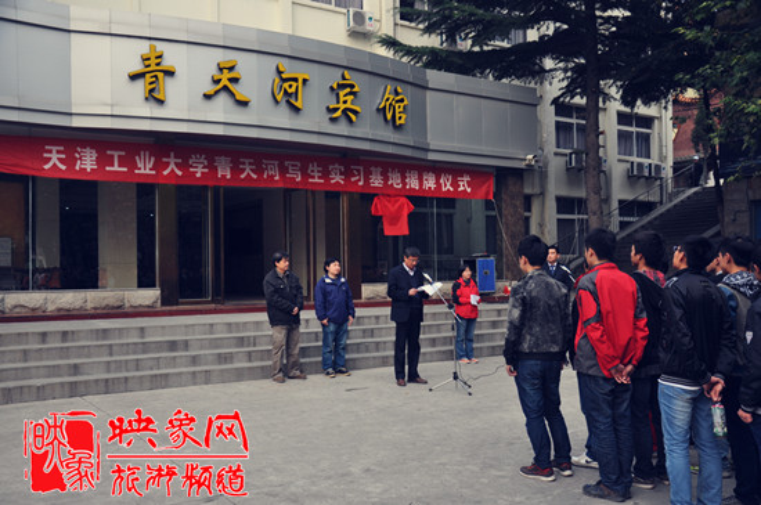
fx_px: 760
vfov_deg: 36.8
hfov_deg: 53.2
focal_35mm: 36
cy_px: 252
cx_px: 380
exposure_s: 1/100
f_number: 3.8
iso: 200
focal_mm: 24
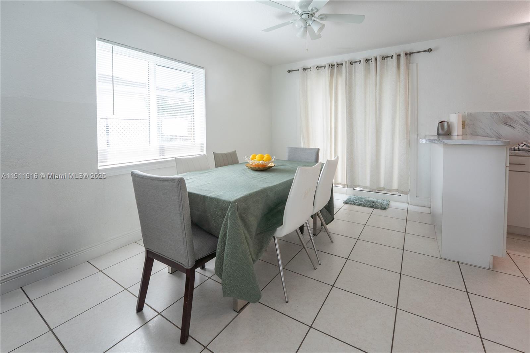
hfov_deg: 104.3
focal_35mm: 14
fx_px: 206
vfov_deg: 81.2
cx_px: 265
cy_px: 176
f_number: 8
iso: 800
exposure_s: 1/60
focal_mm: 14
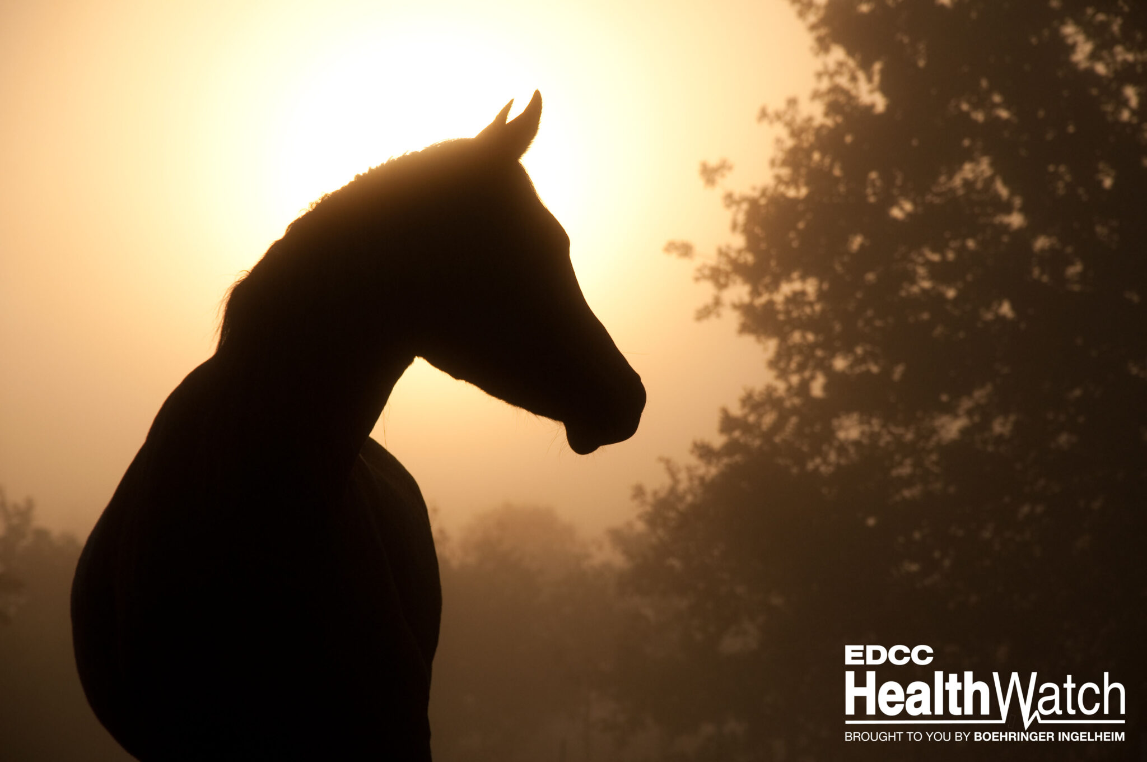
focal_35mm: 158
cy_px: 381
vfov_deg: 8.7
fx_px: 5012
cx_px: 574
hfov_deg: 13.1
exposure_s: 1/1250
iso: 200
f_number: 8
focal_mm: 105
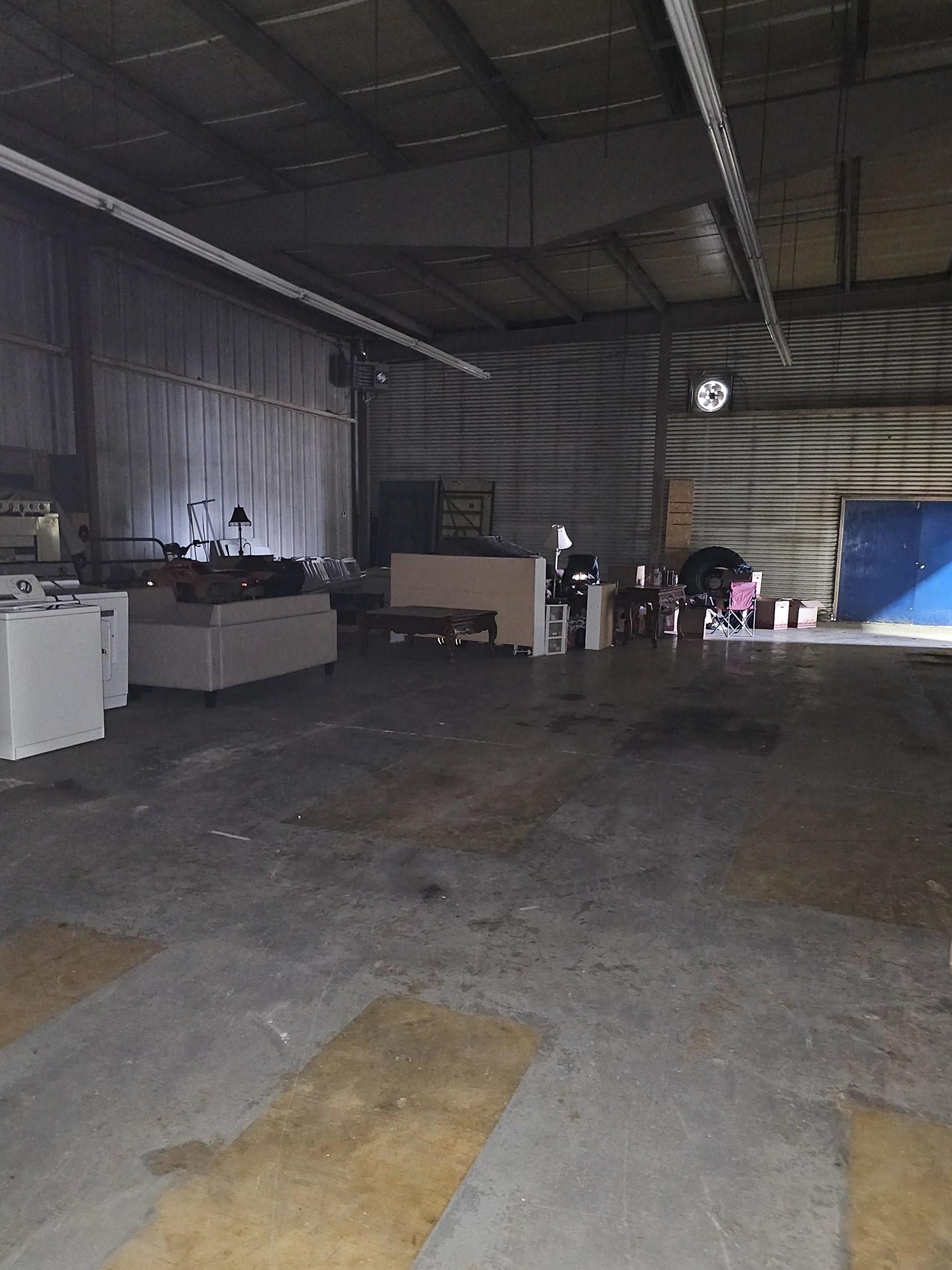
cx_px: 493
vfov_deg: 71.6
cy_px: 651
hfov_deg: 56.8
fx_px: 880
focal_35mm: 24
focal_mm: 6.3
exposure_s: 1/9.99
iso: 800
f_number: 1.7
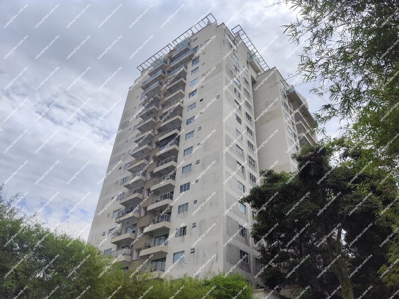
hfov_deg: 73.9
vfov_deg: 58.9
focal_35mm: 23
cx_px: 200
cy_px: 150
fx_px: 265
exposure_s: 1/1400
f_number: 1.65
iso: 50
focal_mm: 6.14
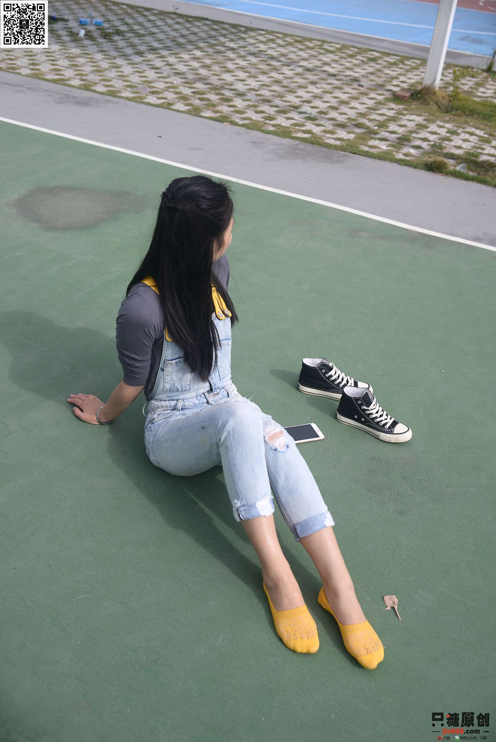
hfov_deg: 37.9
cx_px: 248
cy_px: 371
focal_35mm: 35
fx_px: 723
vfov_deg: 54.4
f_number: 6.3
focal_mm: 35
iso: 100
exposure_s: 1/500
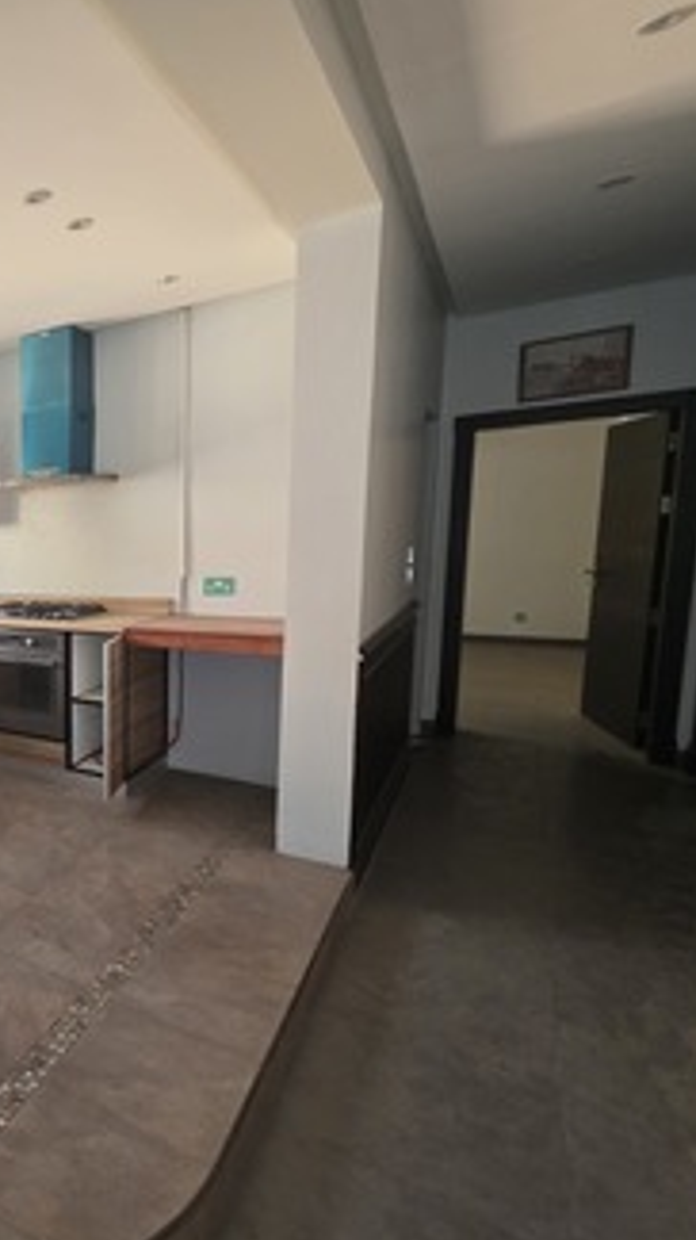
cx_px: -151
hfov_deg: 39.3
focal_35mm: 20
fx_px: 657
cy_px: 626
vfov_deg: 86.6
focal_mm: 2.2
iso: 200
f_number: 1.9
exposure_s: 1/100
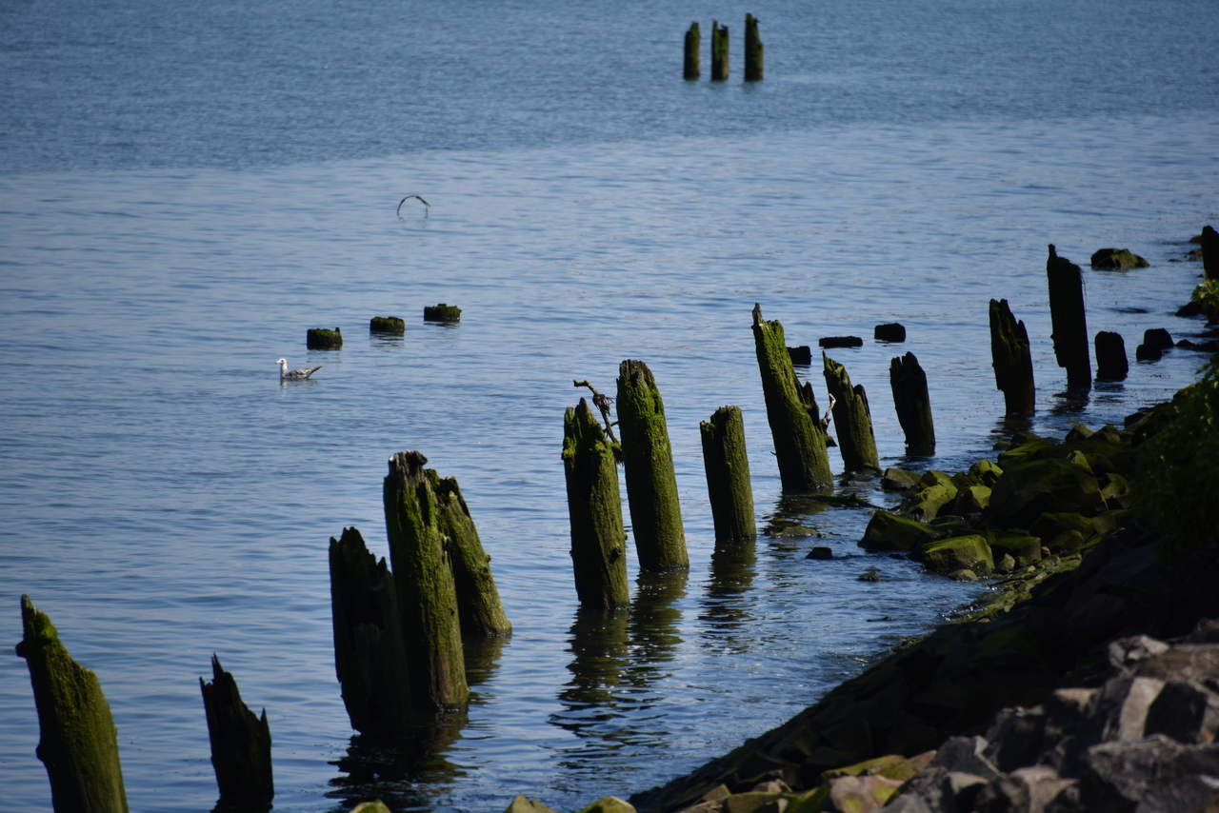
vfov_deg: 4.6
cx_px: 610
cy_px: 406
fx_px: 10160
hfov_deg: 6.9
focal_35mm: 300
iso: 100
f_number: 5.6
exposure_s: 1/640
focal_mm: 300
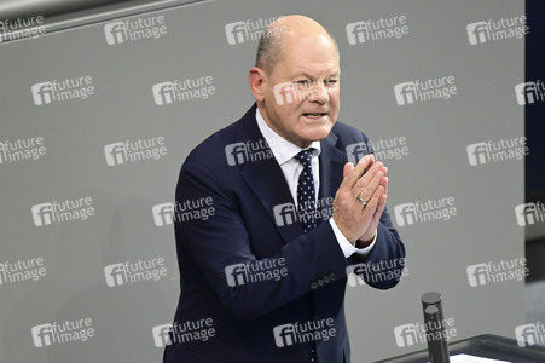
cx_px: 272
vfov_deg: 3.0
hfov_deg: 4.5
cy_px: 182
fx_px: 6959
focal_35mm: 460
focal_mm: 460
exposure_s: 1/500
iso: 8000
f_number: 5.6
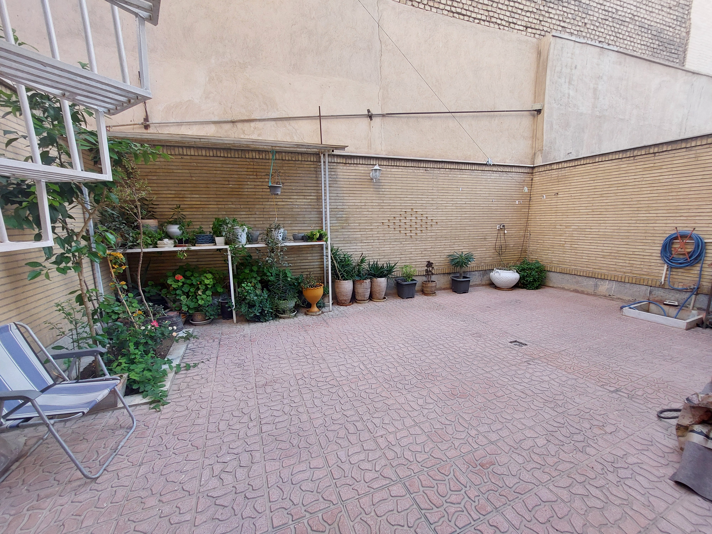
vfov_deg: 89.9
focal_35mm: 13
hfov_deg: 106.2
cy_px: 267
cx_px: 356
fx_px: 267
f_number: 2.2
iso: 100
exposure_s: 1/100
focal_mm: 1.74
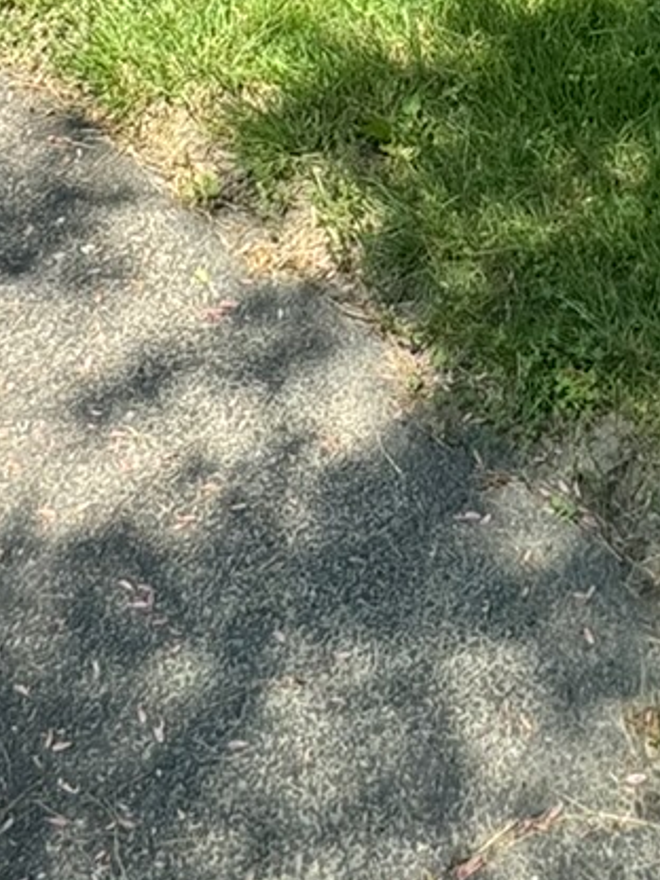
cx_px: 448
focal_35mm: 69
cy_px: -681
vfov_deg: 20.4
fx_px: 1754
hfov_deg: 21.2
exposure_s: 1/569
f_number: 2.2
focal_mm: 2.22
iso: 40
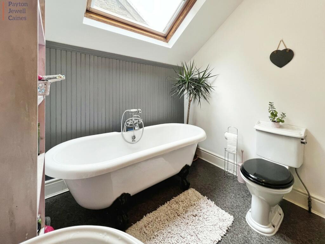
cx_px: 162
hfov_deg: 106.2
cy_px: 122
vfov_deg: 89.9
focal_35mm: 13
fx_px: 122
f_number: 1.8
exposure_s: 1/100
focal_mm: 1.57
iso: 100
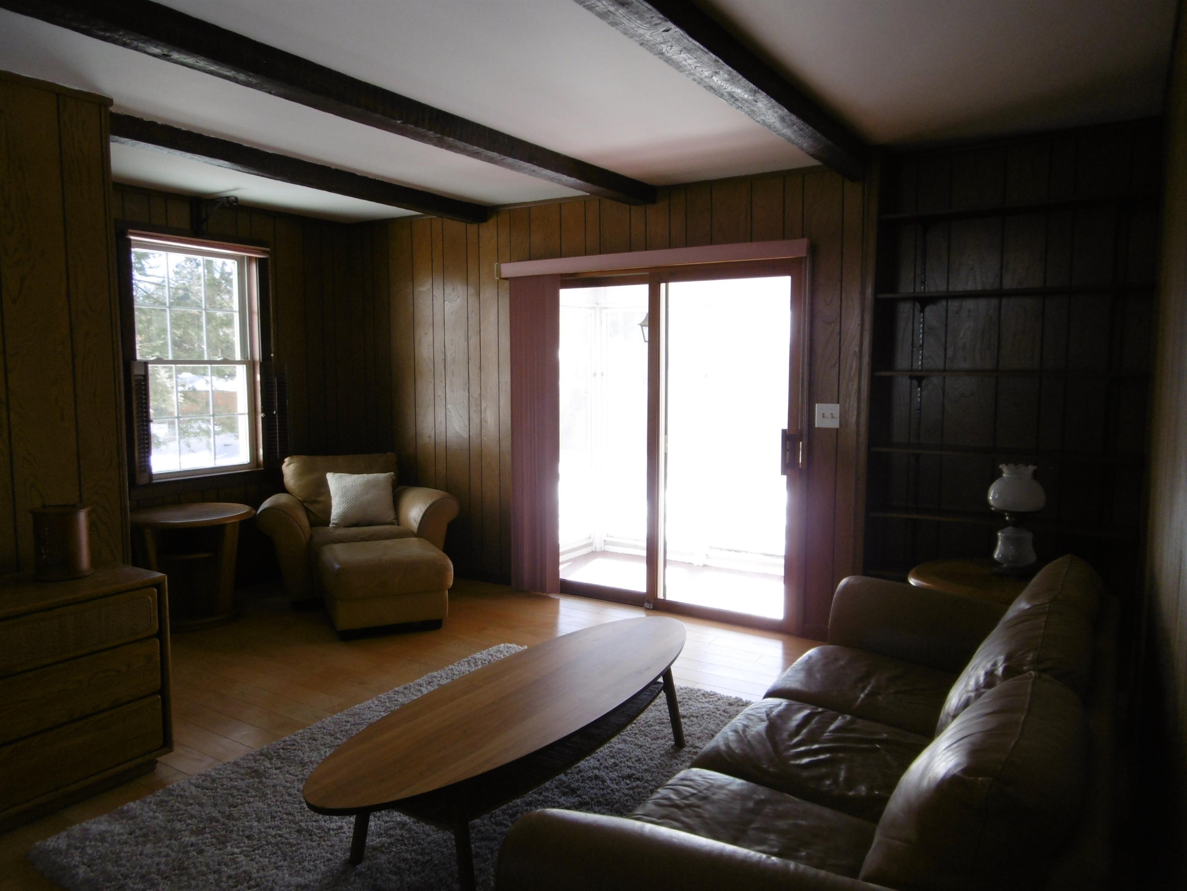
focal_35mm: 24
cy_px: 446
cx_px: 594
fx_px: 823
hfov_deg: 71.6
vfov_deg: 56.8
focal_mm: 4.3
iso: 100
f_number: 3.1
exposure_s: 1/60
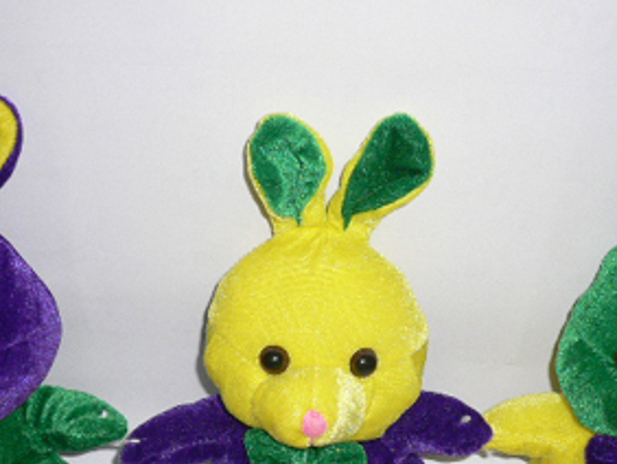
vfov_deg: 23.5
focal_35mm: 62
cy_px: 332
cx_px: 317
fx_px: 1106
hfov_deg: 31.2
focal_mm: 5.8
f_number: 2.8
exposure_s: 1/60
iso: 100
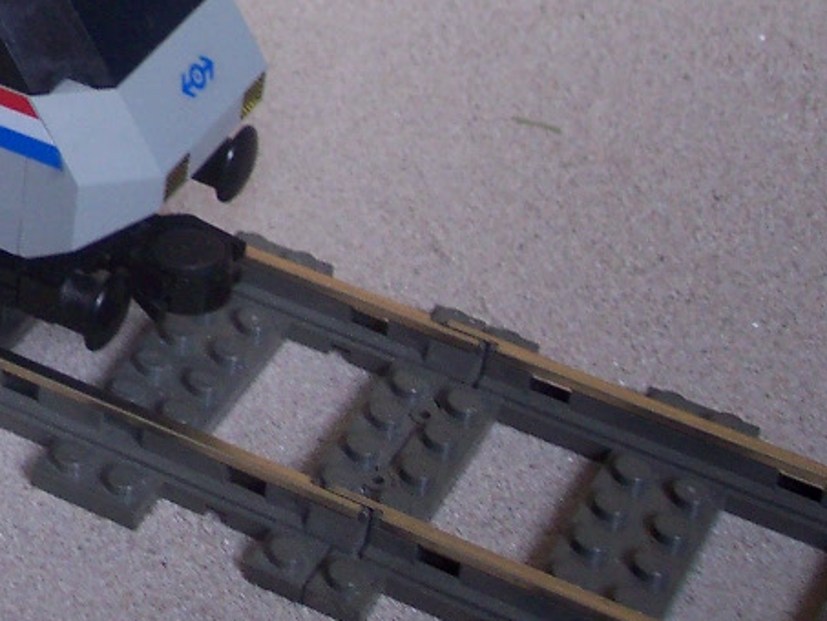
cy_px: -159
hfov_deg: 16.9
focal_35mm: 108
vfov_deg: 13.3
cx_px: -329
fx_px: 2581
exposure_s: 1/90
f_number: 2.8
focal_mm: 8
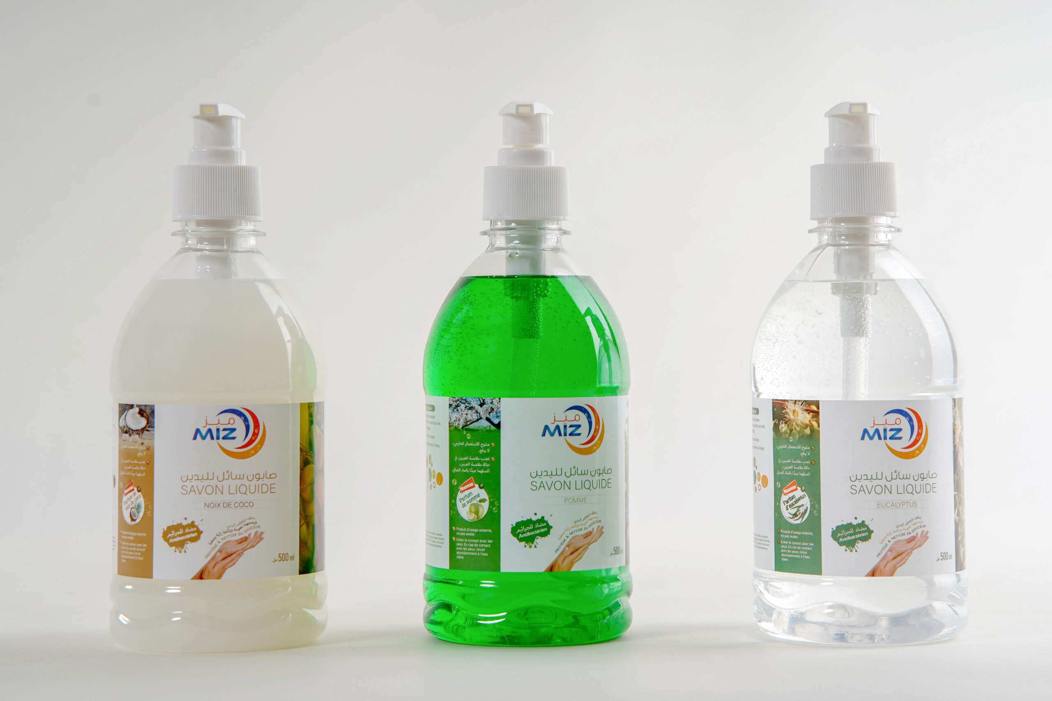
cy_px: 350
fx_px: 2104
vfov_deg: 18.9
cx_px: 526
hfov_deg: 28.1
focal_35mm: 72
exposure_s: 1/160
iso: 50
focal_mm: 72
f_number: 9
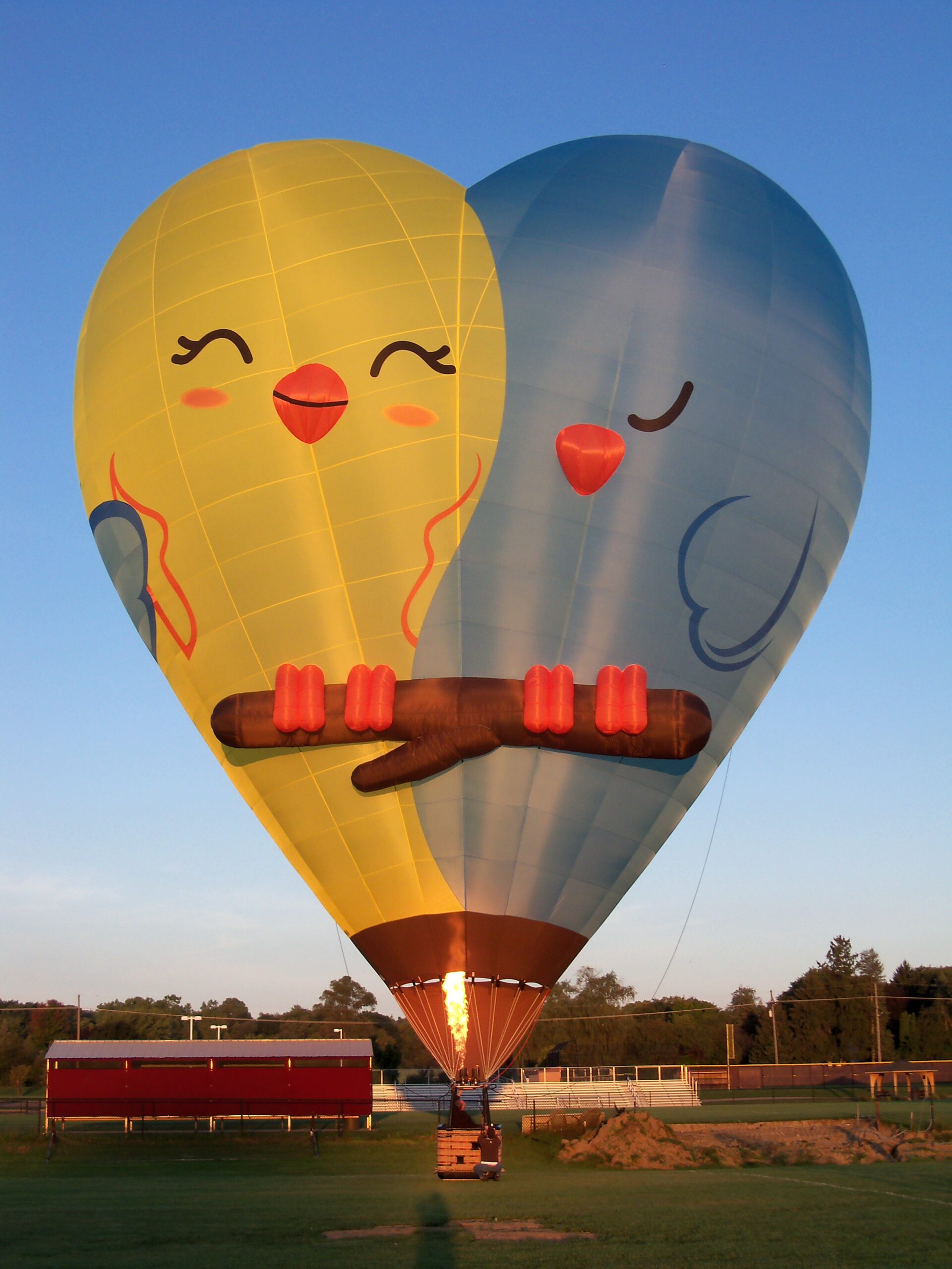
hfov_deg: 29.1
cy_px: 634
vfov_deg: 38.2
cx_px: 476
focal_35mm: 50
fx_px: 1833
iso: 64
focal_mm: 8.8
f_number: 3.8
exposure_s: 1/200
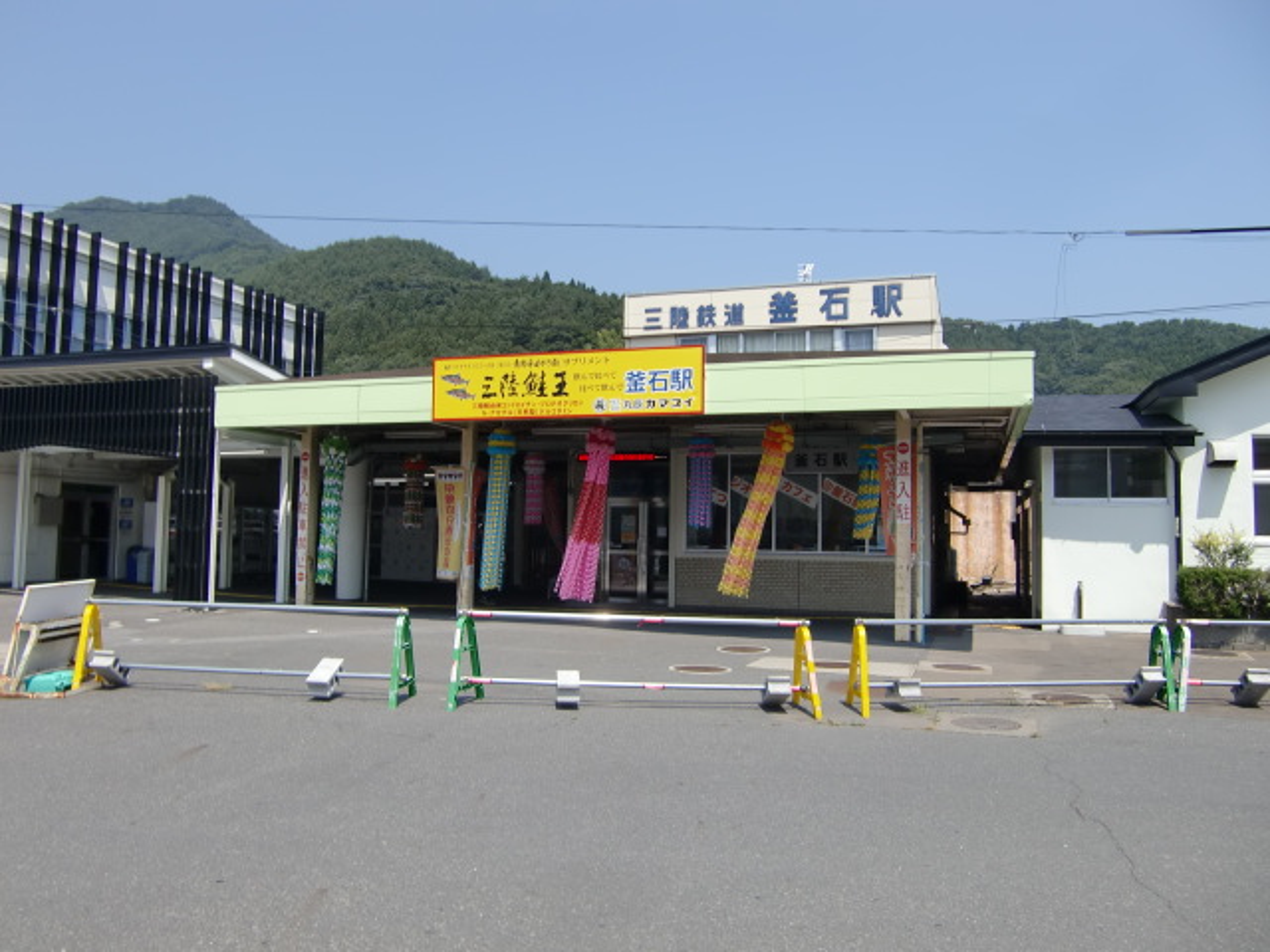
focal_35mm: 28
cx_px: 635
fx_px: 1027
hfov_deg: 63.4
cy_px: 476
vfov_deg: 49.7
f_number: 7
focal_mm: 4.9
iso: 64
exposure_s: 1/160
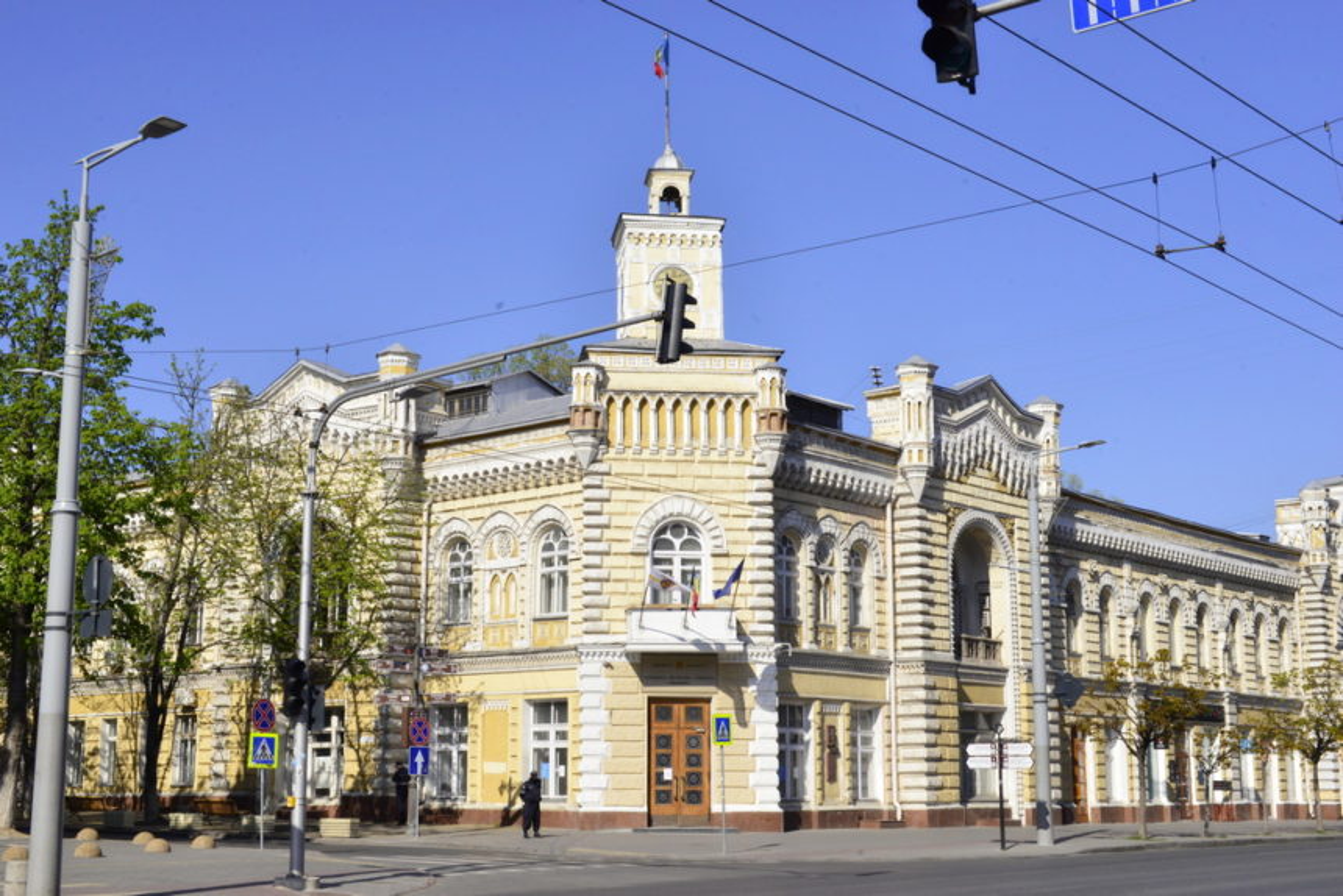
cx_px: 672
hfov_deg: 39.6
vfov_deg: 27.0
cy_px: 448
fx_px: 1866
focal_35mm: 50
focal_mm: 50
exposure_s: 1/2500
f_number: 14
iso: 2500
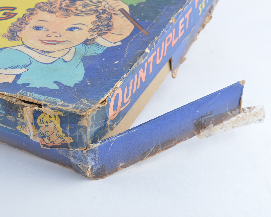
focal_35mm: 68
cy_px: 109
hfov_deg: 27.9
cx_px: 151
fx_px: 545
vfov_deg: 22.5
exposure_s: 1/25
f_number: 10
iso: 100
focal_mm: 40
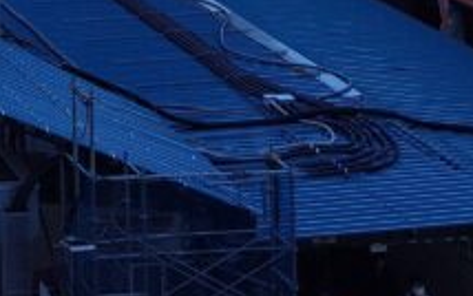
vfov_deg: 8.2
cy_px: -496
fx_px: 1831
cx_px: -214
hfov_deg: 13.9
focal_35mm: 142
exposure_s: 1/603
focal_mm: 4.22
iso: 50
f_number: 1.8
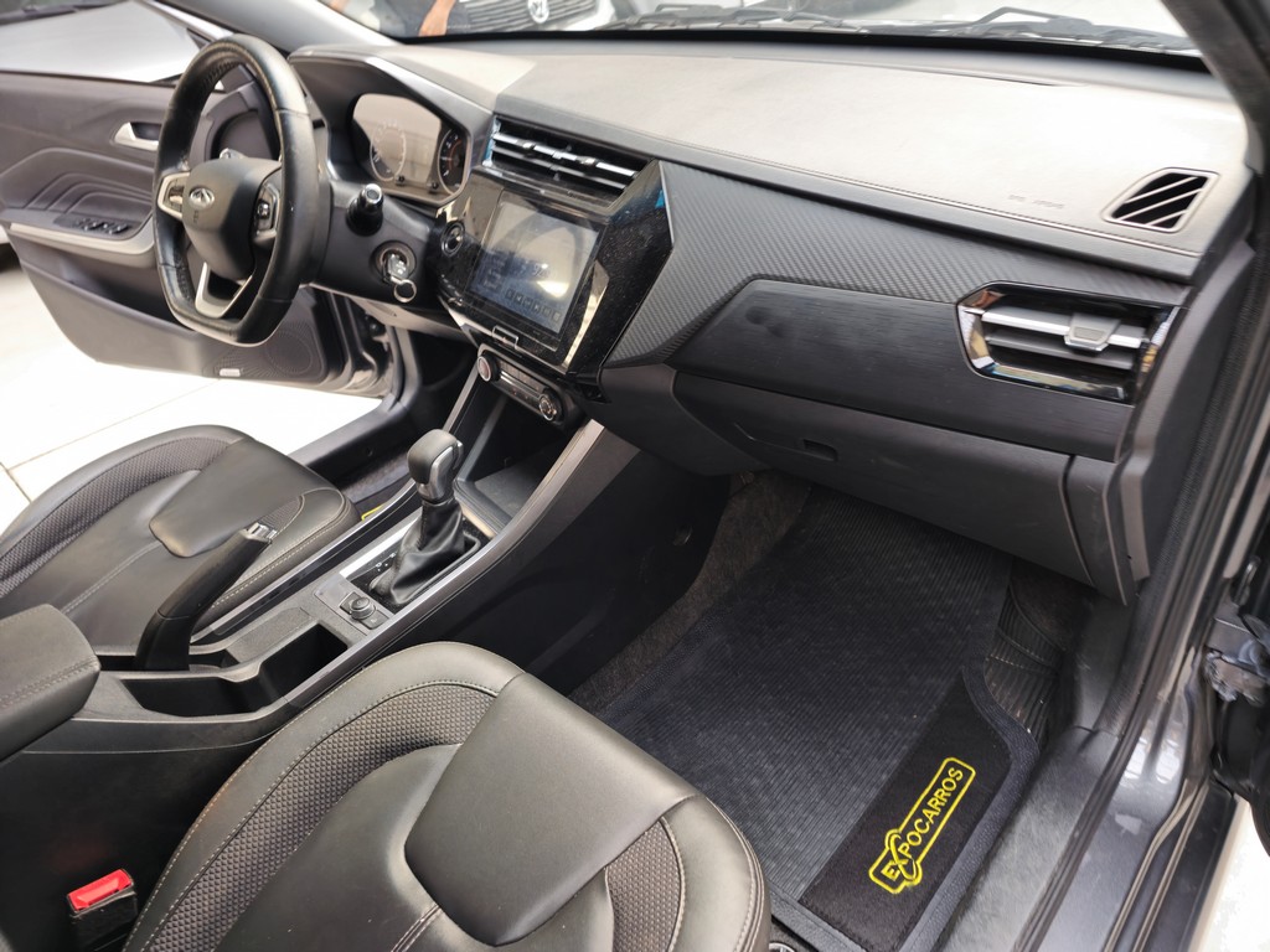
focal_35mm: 23
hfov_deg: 73.9
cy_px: 476
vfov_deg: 58.9
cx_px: 635
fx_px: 844
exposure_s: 1/60
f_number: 1.7
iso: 50
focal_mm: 6.3
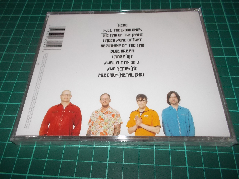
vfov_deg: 48.2
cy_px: 90
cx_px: 120
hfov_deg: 61.7
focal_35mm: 29
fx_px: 200
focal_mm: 4.1
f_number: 3.3
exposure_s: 1/30
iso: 200
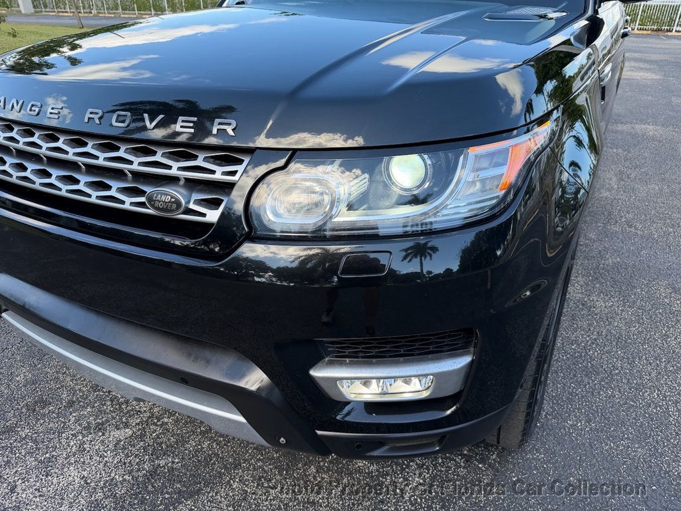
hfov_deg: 71.6
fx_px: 472
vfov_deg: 56.8
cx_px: 340
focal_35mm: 24
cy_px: 256
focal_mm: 6.76
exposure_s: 1/822
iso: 80
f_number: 1.78
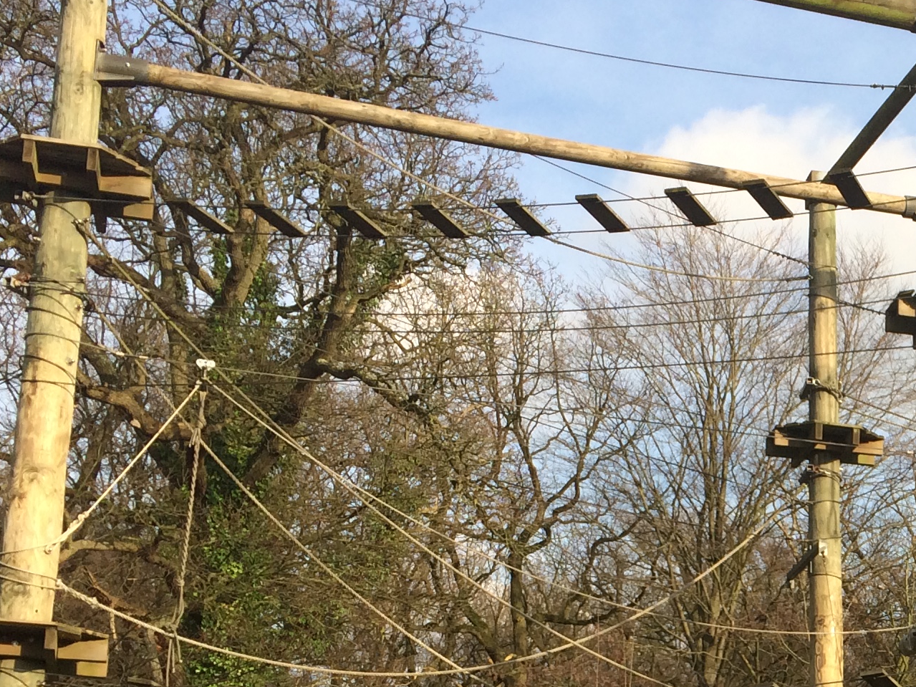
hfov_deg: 24.2
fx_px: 1958
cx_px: 1064
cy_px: 732
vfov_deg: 19.2
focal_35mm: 74
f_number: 2.2
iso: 32
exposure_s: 1/954
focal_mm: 4.15
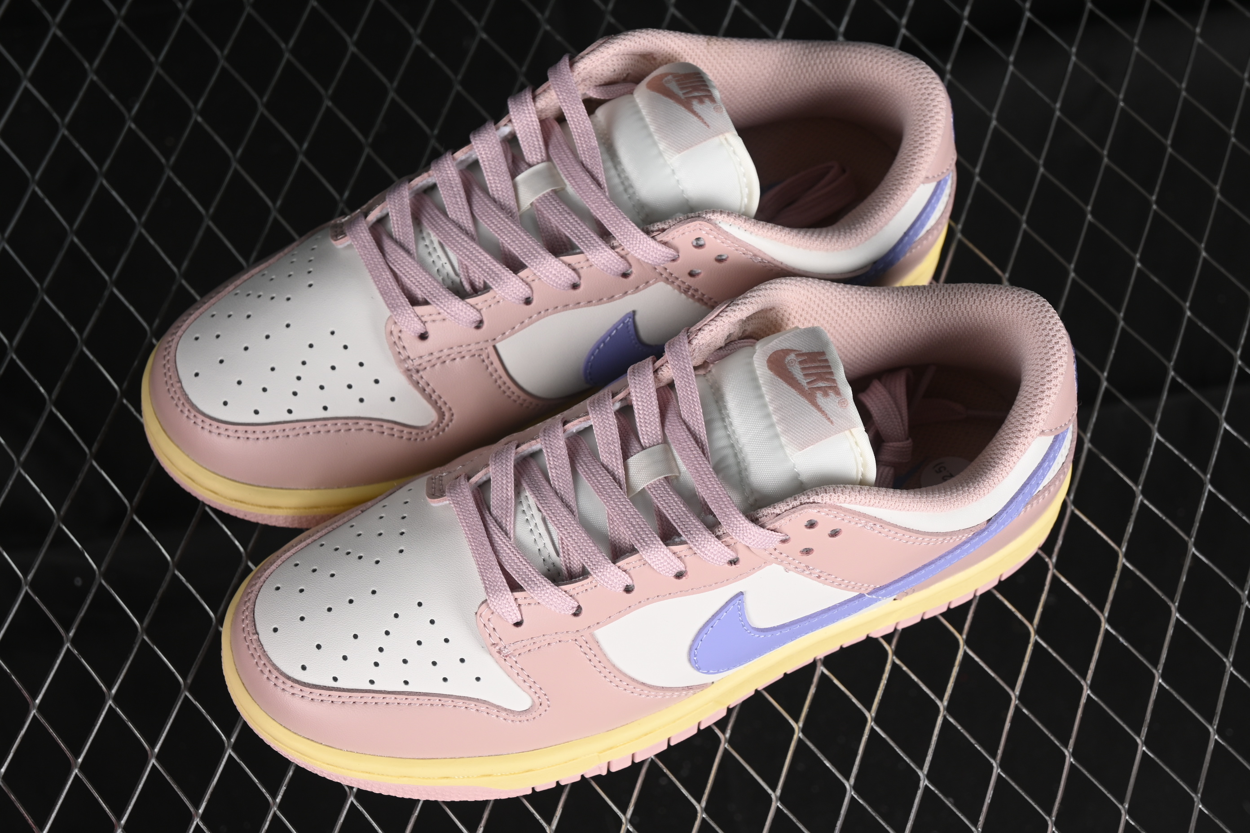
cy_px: 416
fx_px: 2604
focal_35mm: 75
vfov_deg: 18.2
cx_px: 625
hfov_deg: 27.0
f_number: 7.1
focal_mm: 50
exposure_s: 1/80
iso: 160
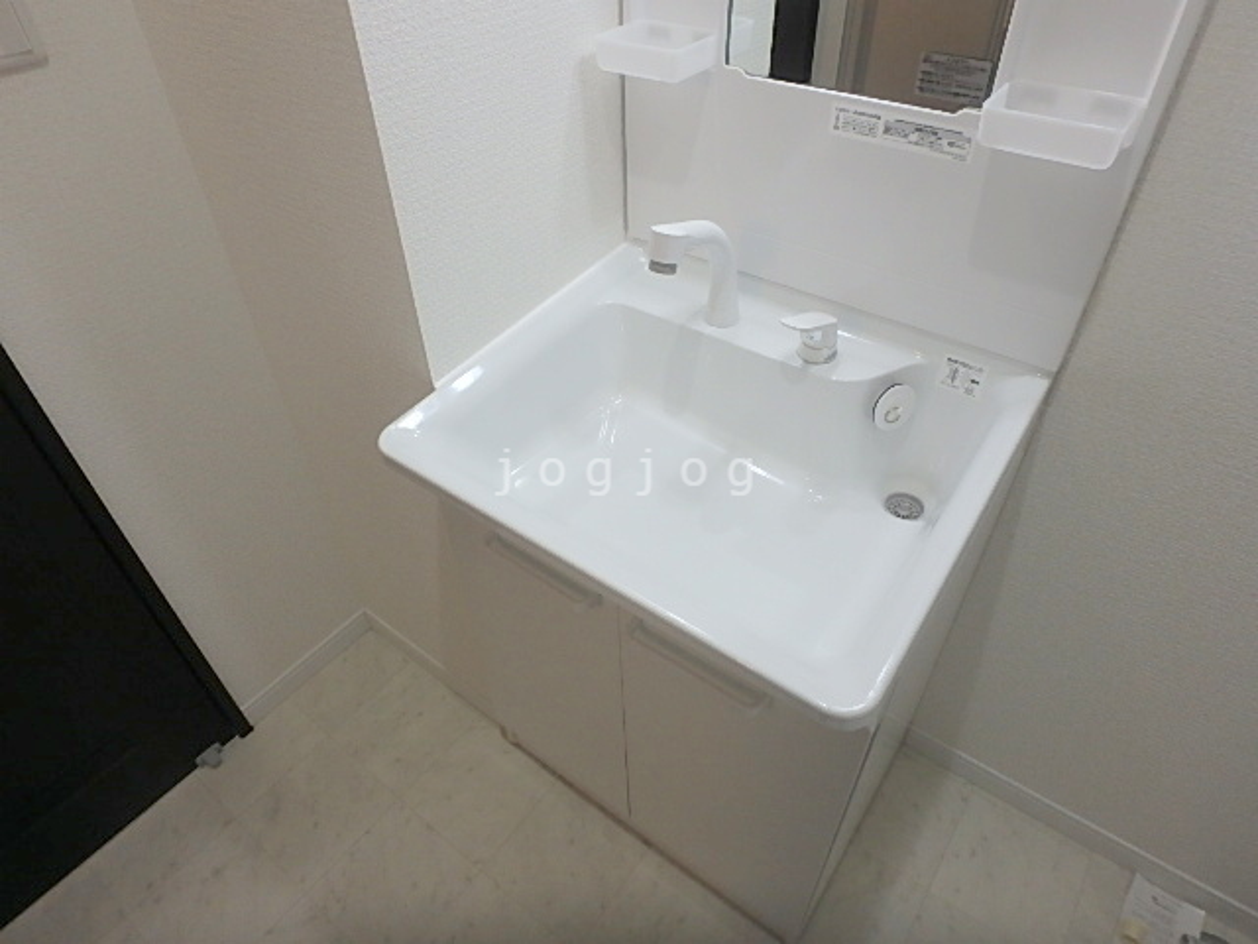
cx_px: 629
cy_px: 472
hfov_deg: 79.0
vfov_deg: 63.4
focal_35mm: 21
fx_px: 763
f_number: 3.5
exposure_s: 1/50
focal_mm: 3.7
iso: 200
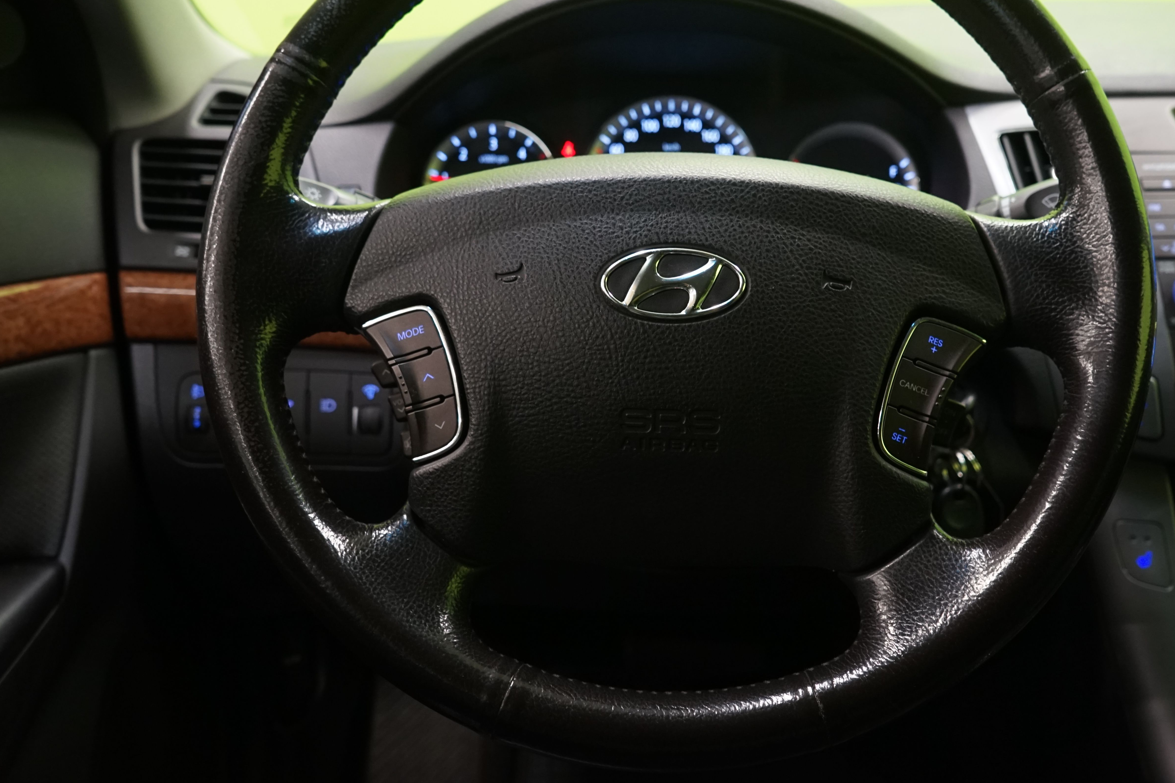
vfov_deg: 34.0
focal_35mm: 39
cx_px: 682
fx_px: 1273
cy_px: 295
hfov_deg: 49.4
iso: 1600
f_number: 5.6
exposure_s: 1/20
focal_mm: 31
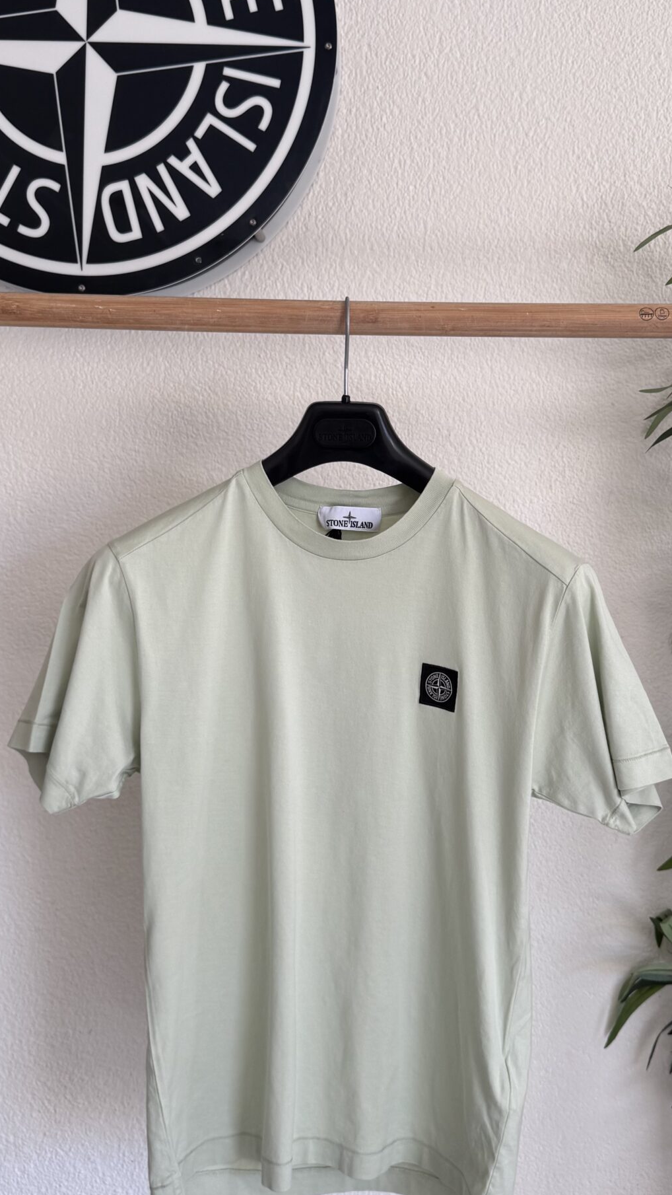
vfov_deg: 54.0
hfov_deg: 32.0
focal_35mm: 37
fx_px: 1172
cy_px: 573
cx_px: 366
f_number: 1.78
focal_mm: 6.76
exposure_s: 1/121
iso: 100
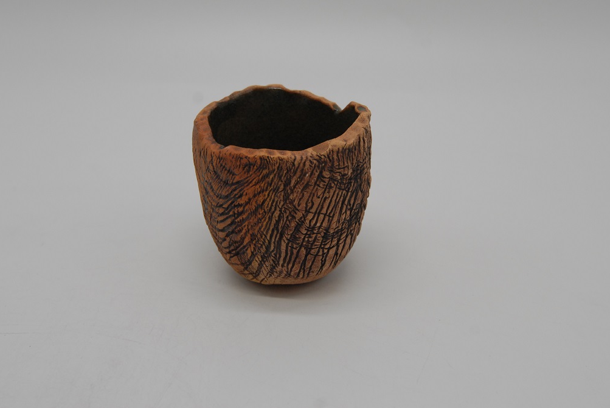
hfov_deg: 46.4
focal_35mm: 42
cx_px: 297
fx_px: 712
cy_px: 195
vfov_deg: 31.9
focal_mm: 26
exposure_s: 1/160
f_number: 6.3
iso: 400
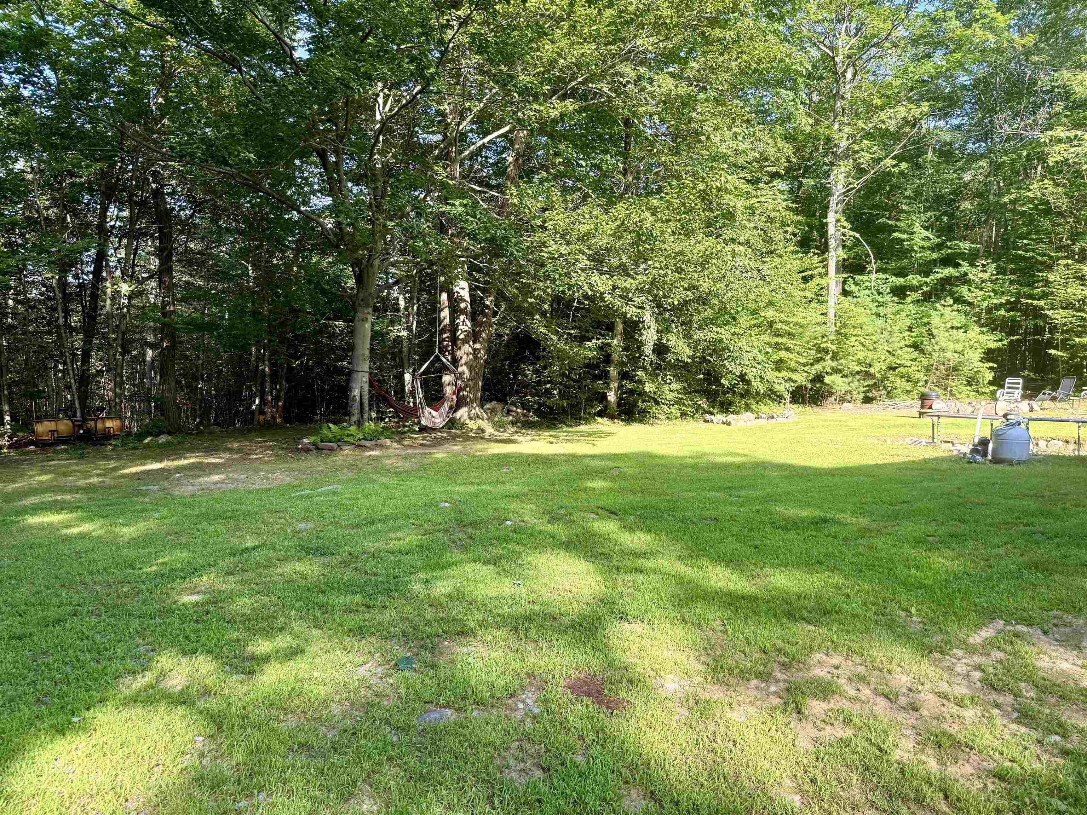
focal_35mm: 24
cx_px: 544
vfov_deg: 56.8
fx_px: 754
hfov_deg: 71.6
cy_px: 408
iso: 80
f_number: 1.78
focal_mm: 6.76
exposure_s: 1/372
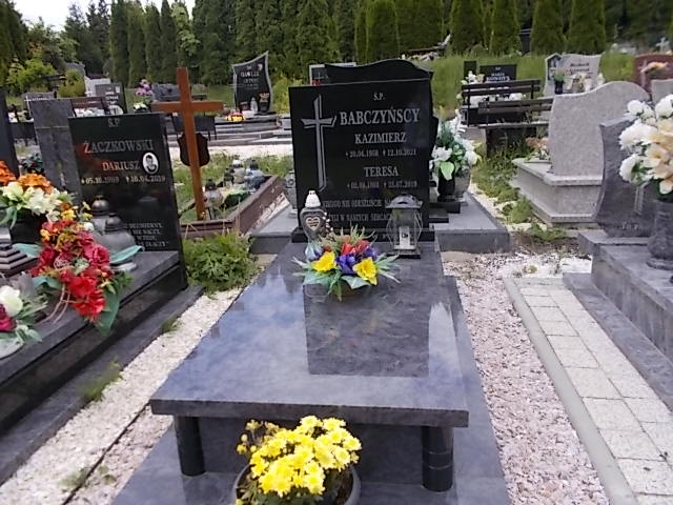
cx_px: 336
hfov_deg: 67.3
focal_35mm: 26
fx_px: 505
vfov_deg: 53.1
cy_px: 252
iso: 80
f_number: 3.2
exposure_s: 1/400
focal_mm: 4.6
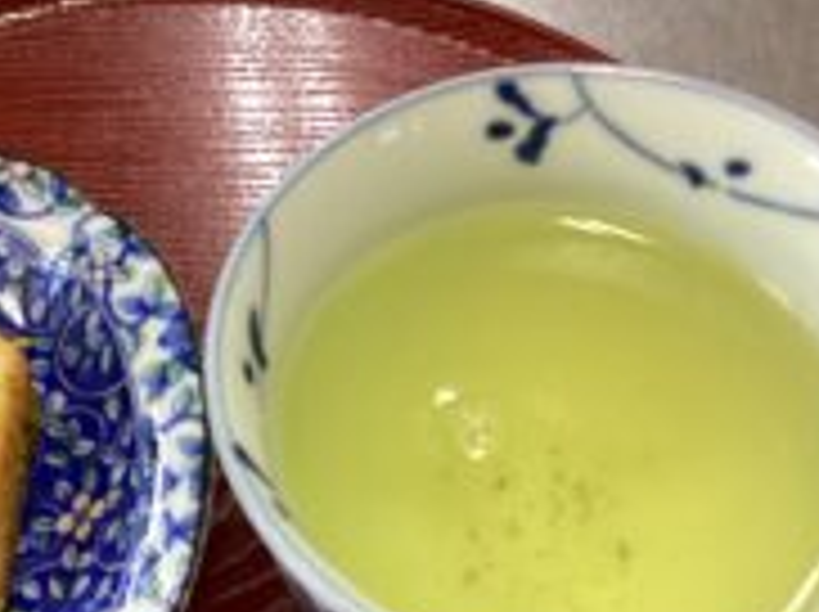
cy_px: 511
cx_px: 191
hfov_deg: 29.8
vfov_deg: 22.5
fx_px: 1512
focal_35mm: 64
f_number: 2.4
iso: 125
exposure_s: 1/60
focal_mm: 3.3
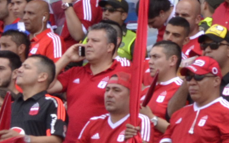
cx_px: 624
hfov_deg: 2.7
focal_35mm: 766
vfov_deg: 1.7
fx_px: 4781
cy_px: 71
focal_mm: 85
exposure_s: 1/60
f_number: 14
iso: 400
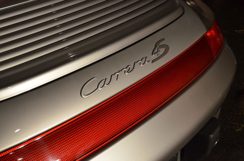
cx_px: 122
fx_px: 355
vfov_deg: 25.6
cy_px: 80
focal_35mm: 52
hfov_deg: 37.9
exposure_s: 1/30
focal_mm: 35
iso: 2200
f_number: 5
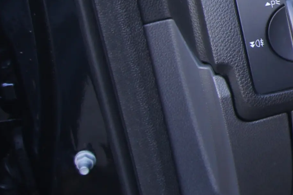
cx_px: 592
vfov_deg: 11.7
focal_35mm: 114
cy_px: -50
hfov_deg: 14.7
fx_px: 927
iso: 125
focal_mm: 18
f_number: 3.5
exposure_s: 1/30
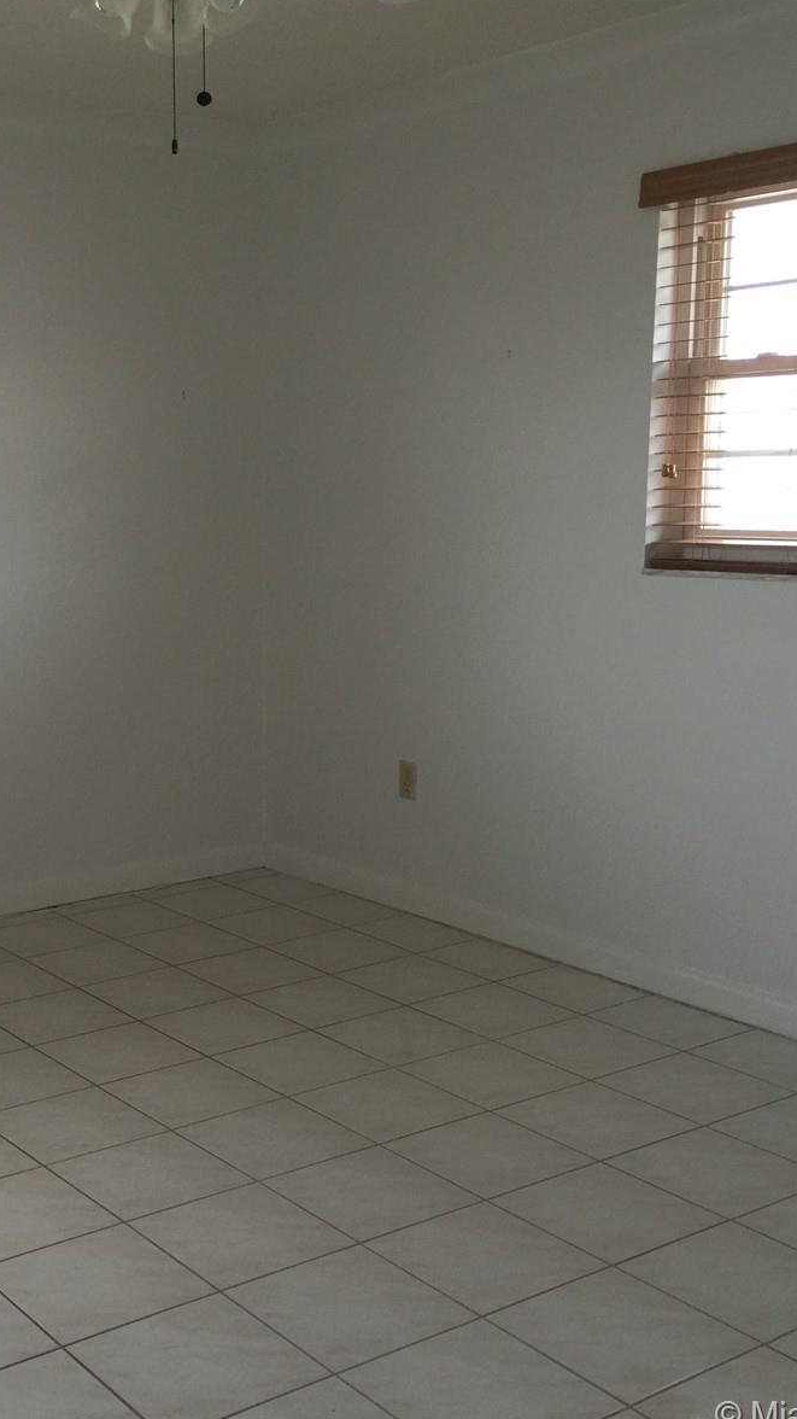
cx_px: 142
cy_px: 716
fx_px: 1616
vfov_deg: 47.4
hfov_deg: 27.1
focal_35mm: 43
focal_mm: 4.15
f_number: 2.2
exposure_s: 1/30
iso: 32
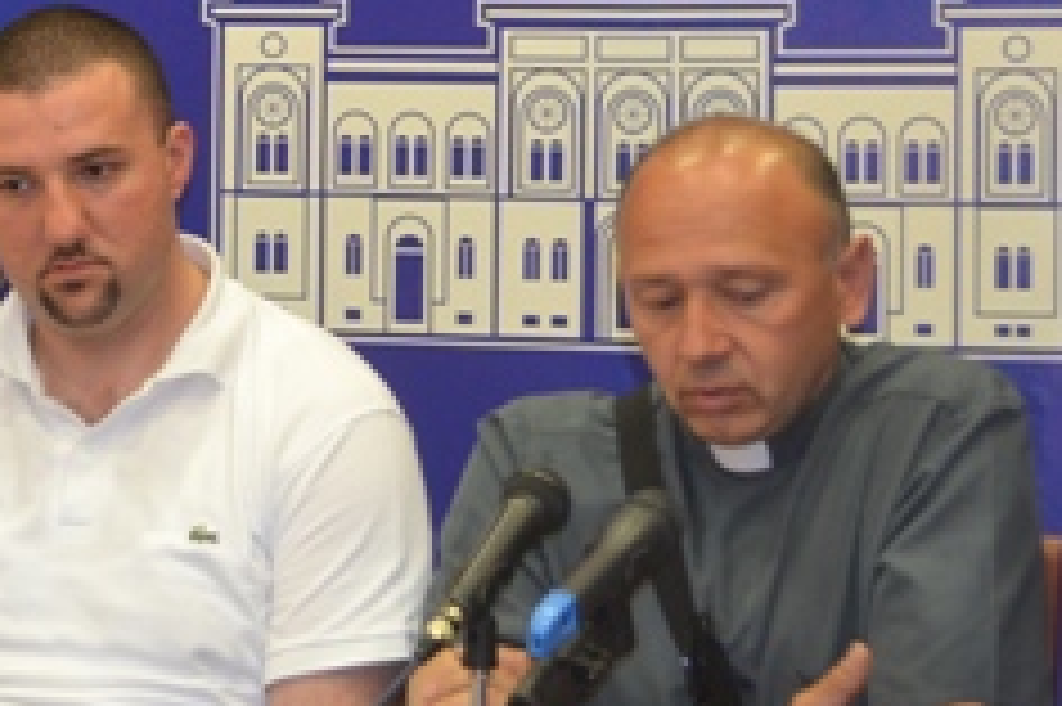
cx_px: -180
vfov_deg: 9.6
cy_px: 151
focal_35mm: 142
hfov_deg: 14.0
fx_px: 4196
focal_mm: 35
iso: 1000
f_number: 5
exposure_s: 1/60
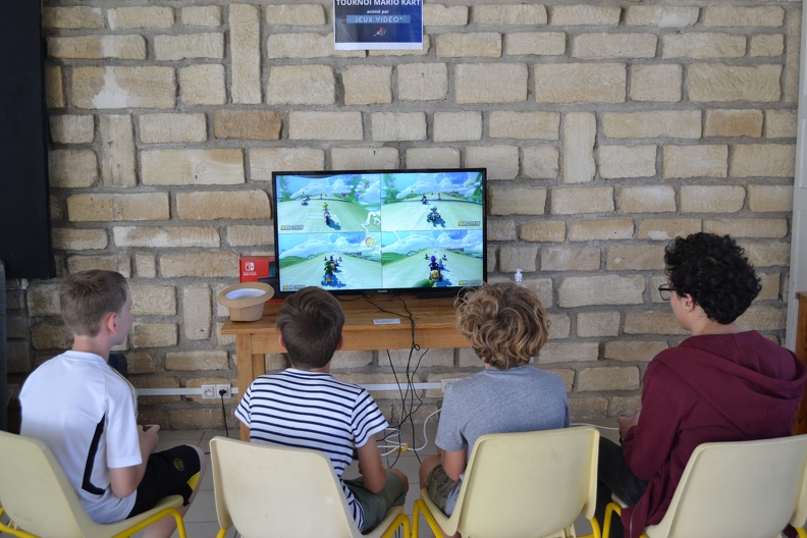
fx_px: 807
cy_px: 269
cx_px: 404
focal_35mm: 36
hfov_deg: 53.1
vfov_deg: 36.9
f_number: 4
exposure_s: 1/60
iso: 400
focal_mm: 24
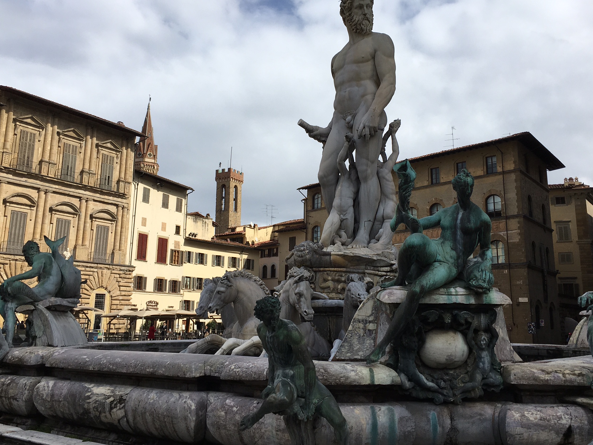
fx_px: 600
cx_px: 314
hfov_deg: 52.6
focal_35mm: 35
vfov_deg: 40.6
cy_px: 183
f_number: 2.2
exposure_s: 1/2198
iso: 25
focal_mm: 4.15
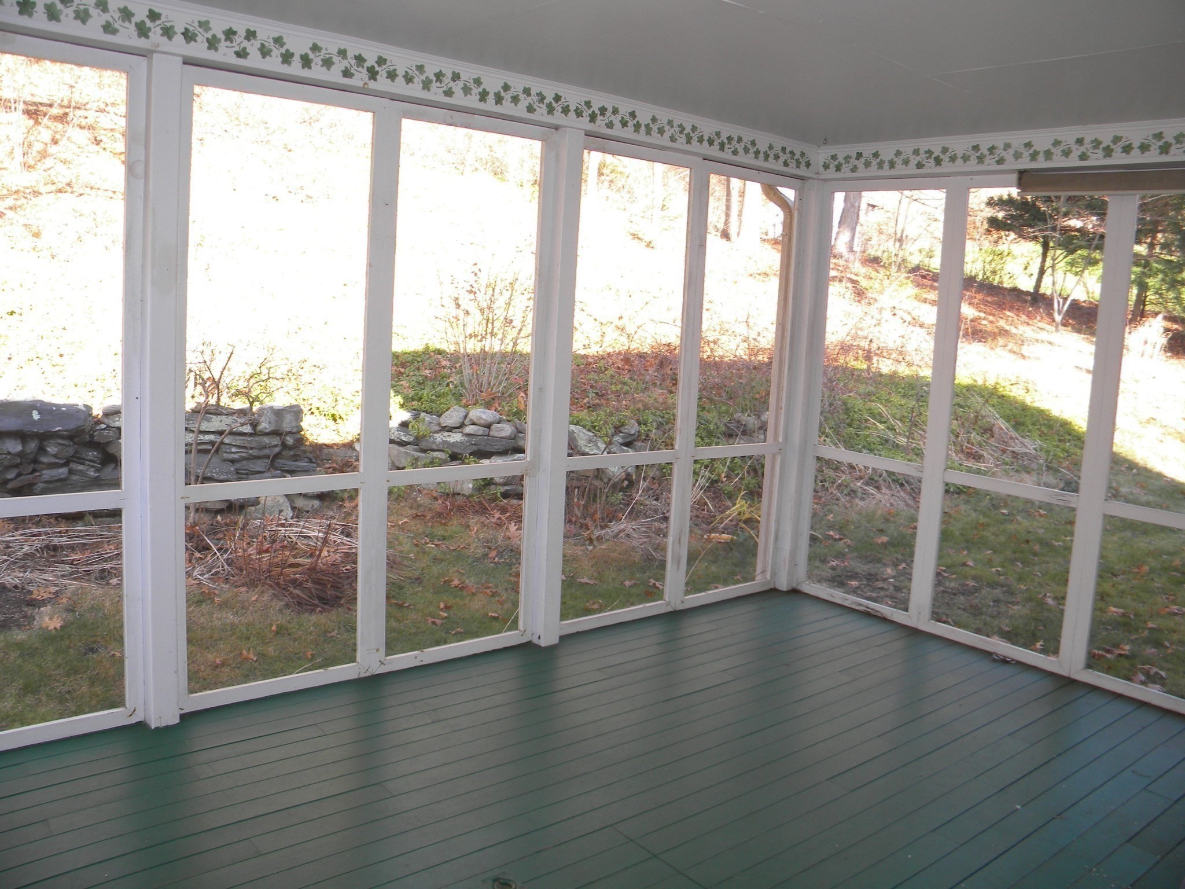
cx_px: 592
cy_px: 444
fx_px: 959
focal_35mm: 28
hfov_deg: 63.4
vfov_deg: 49.7
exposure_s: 1/54.8
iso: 87
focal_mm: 5
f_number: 3.5
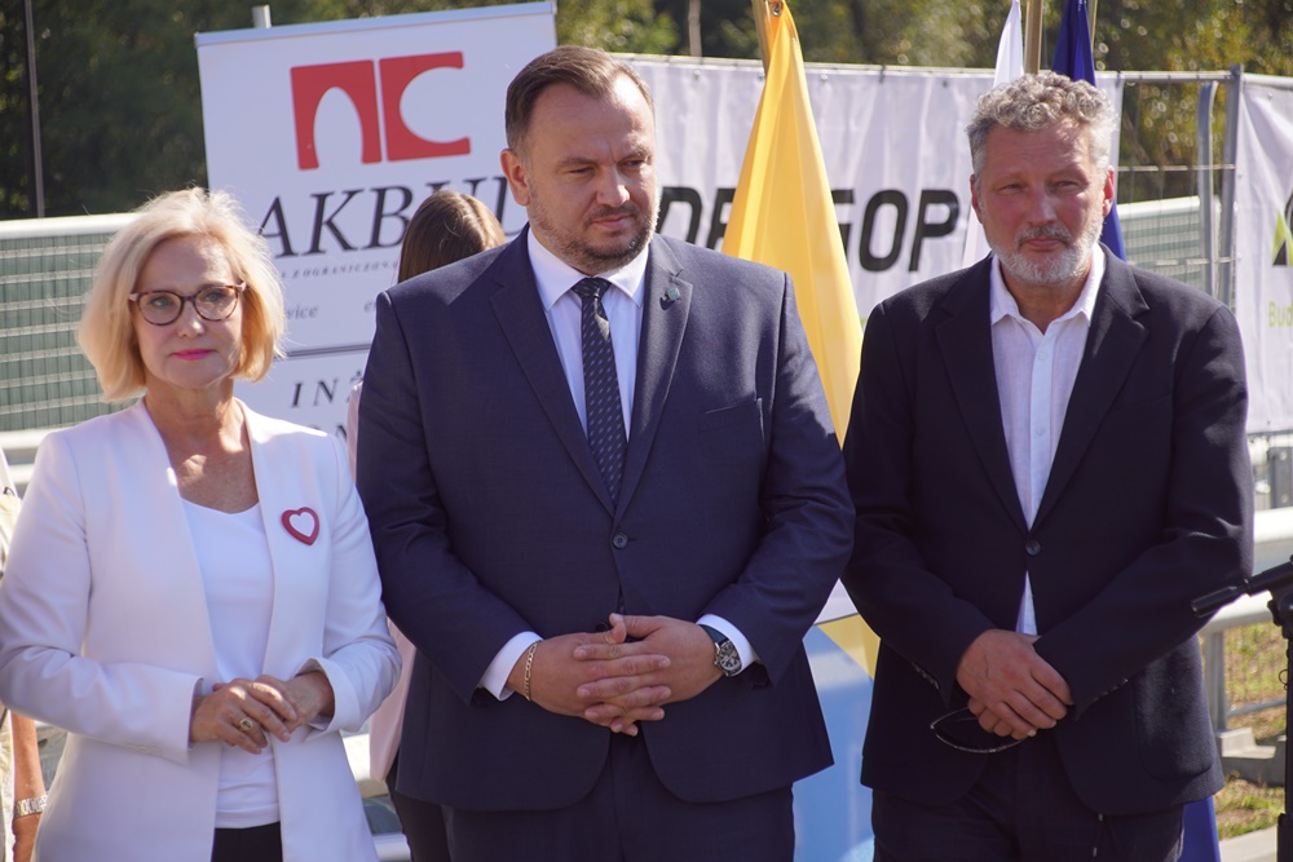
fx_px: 5657
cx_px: 646
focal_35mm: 158
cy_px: 431
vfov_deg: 8.7
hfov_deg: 13.0
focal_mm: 105
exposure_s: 1/200
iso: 100
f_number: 5.6
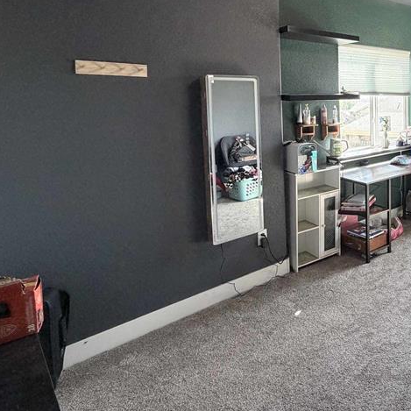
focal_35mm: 27
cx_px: 417
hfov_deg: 48.0
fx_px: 363
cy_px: 117
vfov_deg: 56.9
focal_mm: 2.22
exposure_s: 1/121
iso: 320
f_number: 2.2
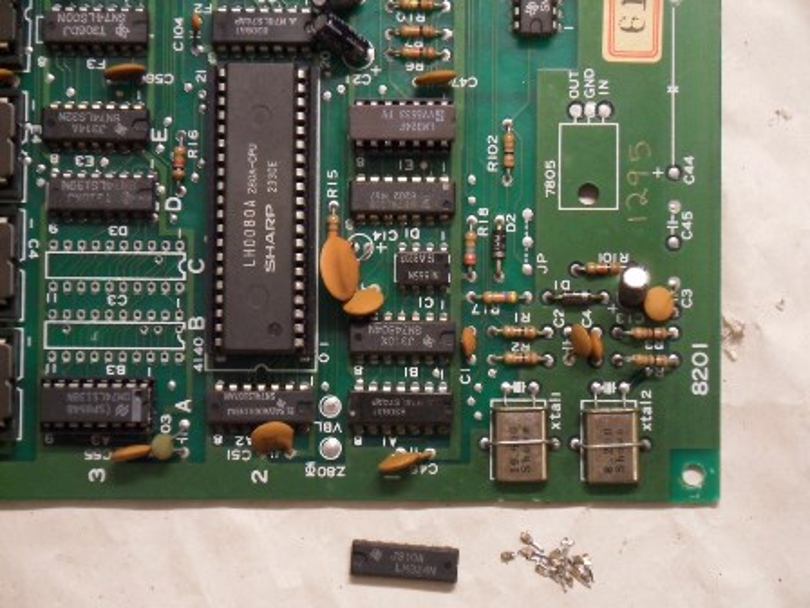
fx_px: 1895
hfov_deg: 24.1
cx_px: 405
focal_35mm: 81
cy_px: 304
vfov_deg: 18.2
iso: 400
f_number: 4.6
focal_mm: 14.4
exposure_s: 1/10
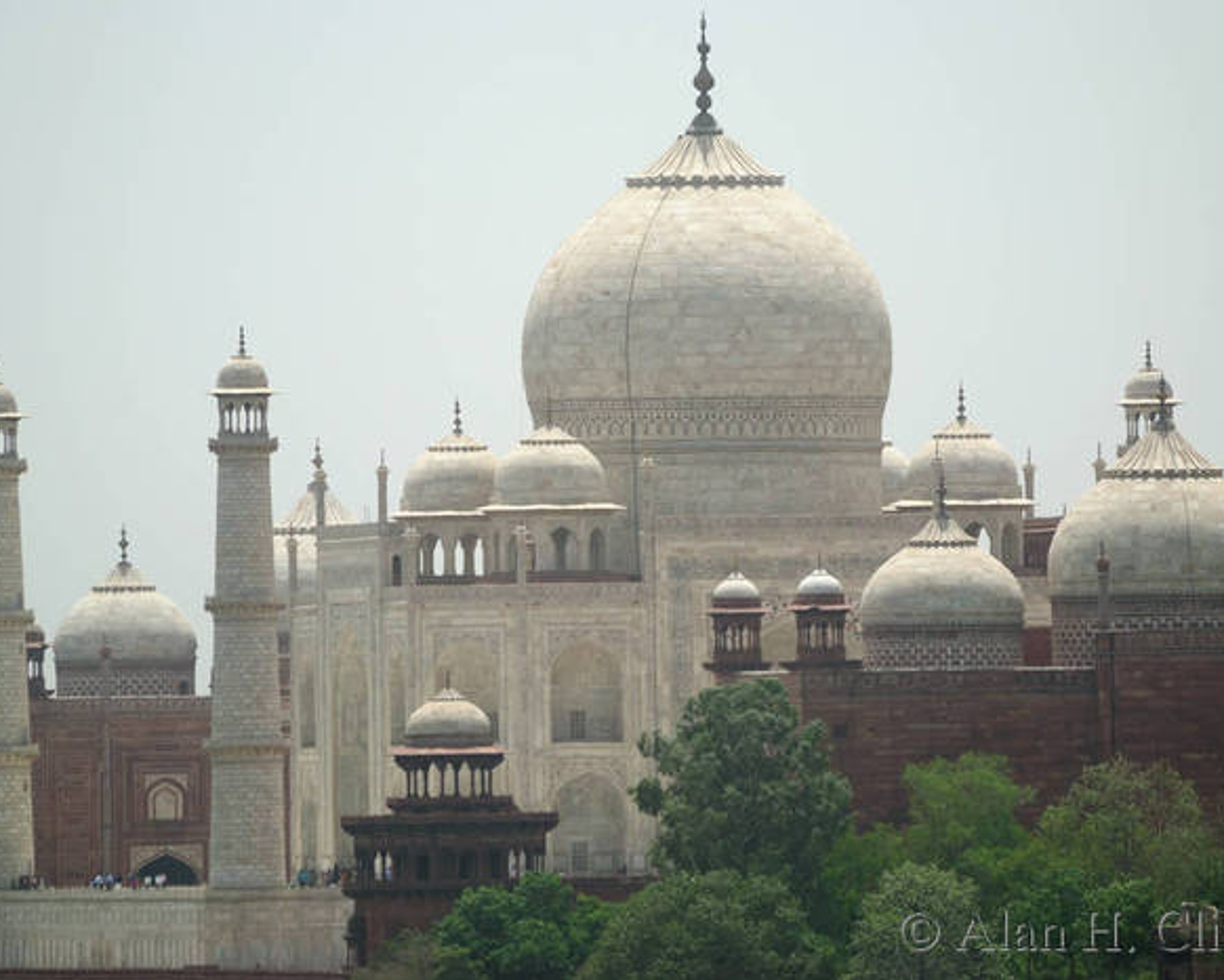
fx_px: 24569
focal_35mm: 678
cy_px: 490
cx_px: 656
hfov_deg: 2.9
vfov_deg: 2.3
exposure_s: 1/500
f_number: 5.6
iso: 100
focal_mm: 400
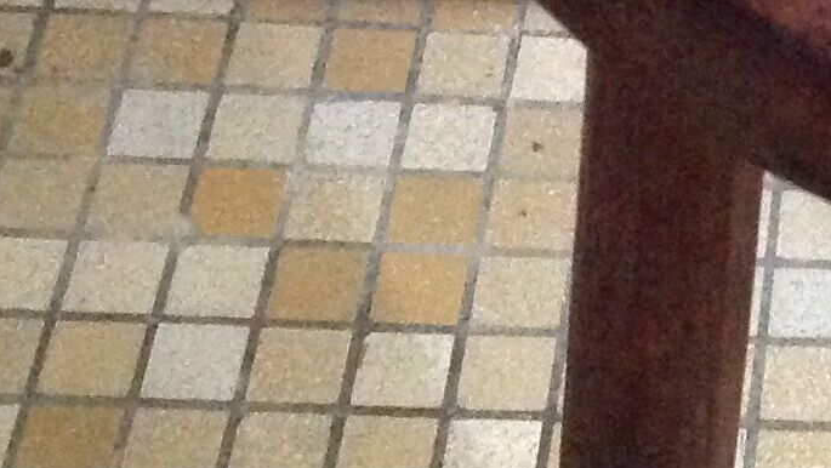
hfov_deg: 14.2
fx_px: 3174
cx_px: 1123
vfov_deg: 8.4
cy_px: 58
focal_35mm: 144
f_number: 2.4
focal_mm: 4.28
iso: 800
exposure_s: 1/15
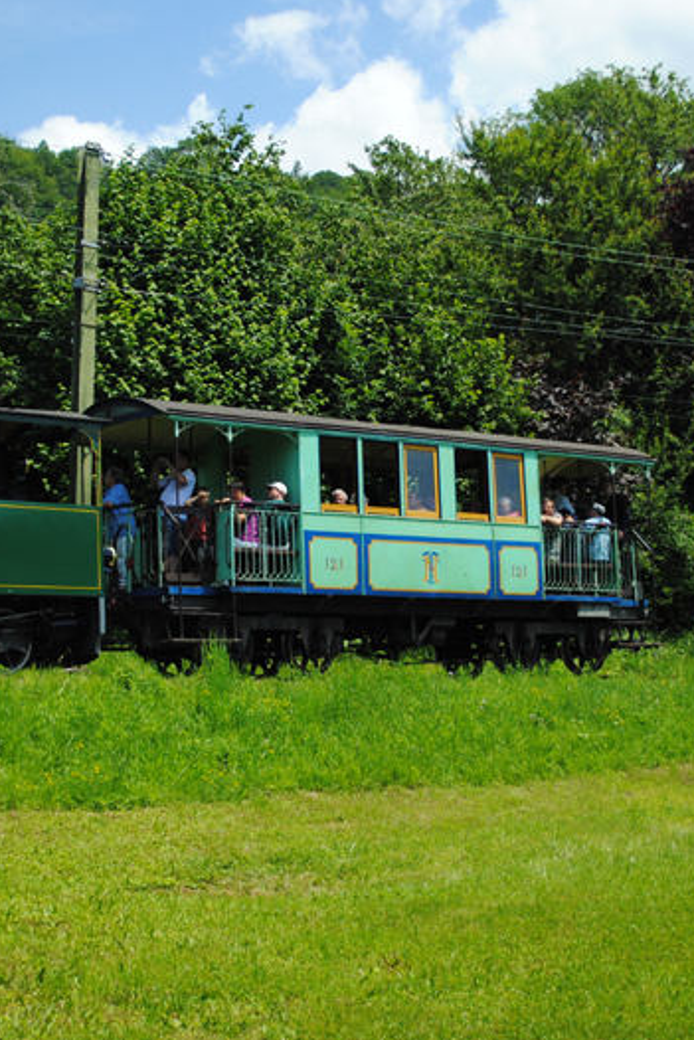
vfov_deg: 31.4
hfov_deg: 21.2
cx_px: 261
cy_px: 524
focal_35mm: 64
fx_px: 1849
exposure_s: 1/1250
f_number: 4.5
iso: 200
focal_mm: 28
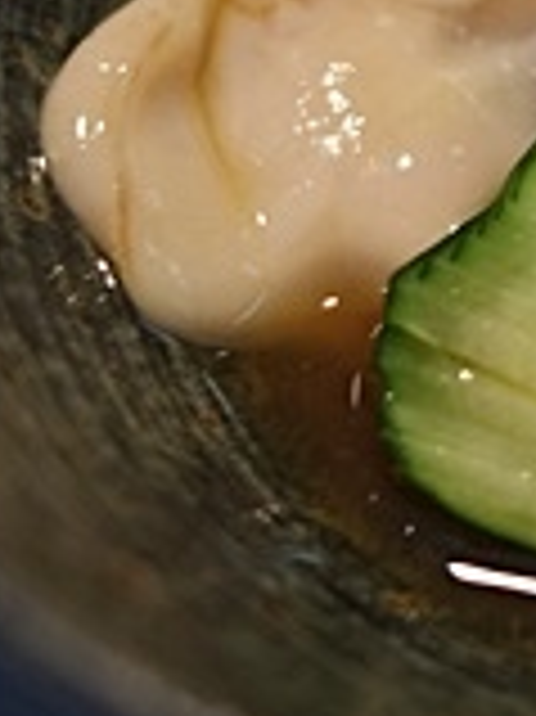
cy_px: 27
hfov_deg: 7.6
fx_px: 3969
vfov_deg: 10.2
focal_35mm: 192
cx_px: 779
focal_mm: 35
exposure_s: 1/75
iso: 500
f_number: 2.8
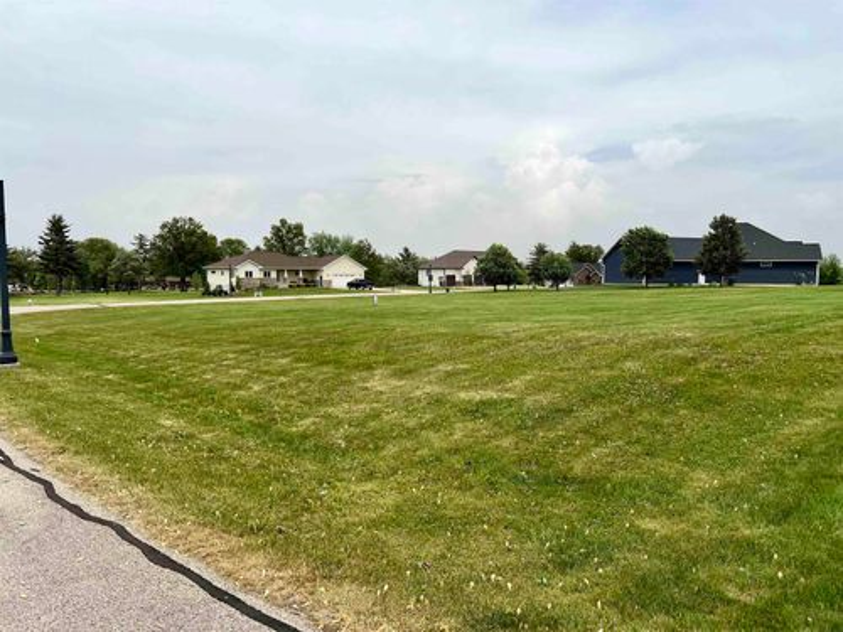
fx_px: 633
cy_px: 316
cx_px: 422
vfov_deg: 53.1
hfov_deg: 67.3
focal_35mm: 26
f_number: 1.5
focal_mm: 5.7
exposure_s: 1/5882
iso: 50
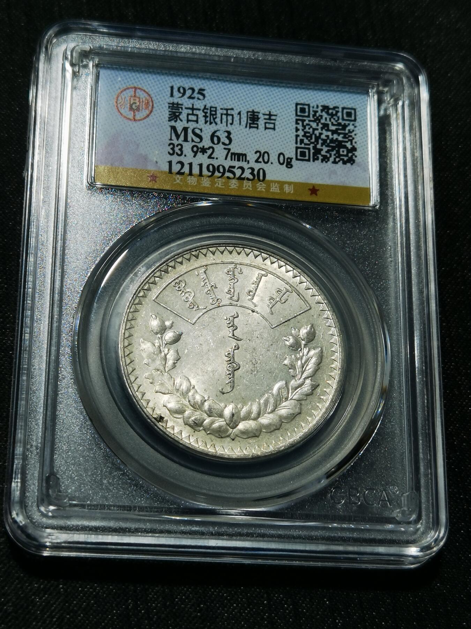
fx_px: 1234
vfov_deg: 28.6
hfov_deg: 21.6
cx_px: 236
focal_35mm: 68
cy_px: 314
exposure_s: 1/100
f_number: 1.9
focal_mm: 6.67
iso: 50
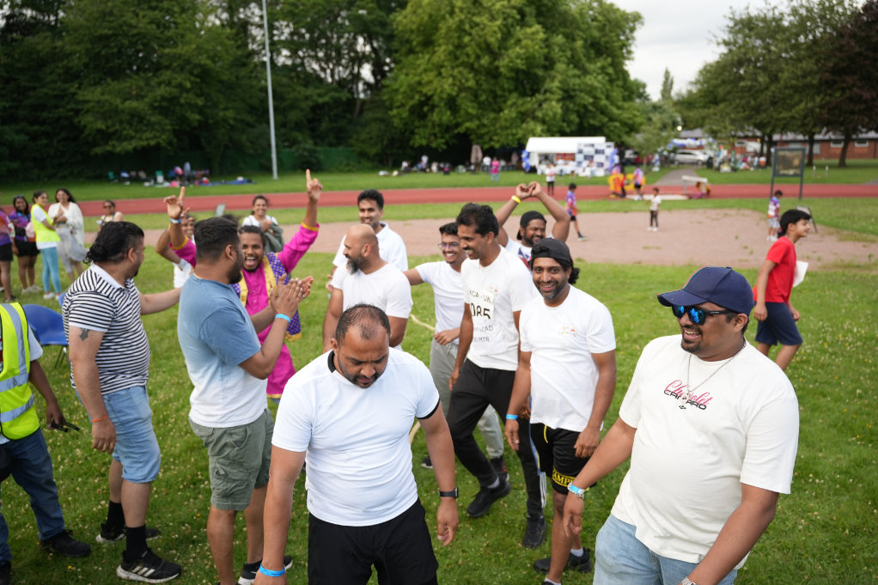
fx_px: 717
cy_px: 292
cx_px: 439
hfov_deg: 63.0
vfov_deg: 44.4
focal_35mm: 29
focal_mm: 29.4
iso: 250
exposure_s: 1/1000
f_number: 2.8
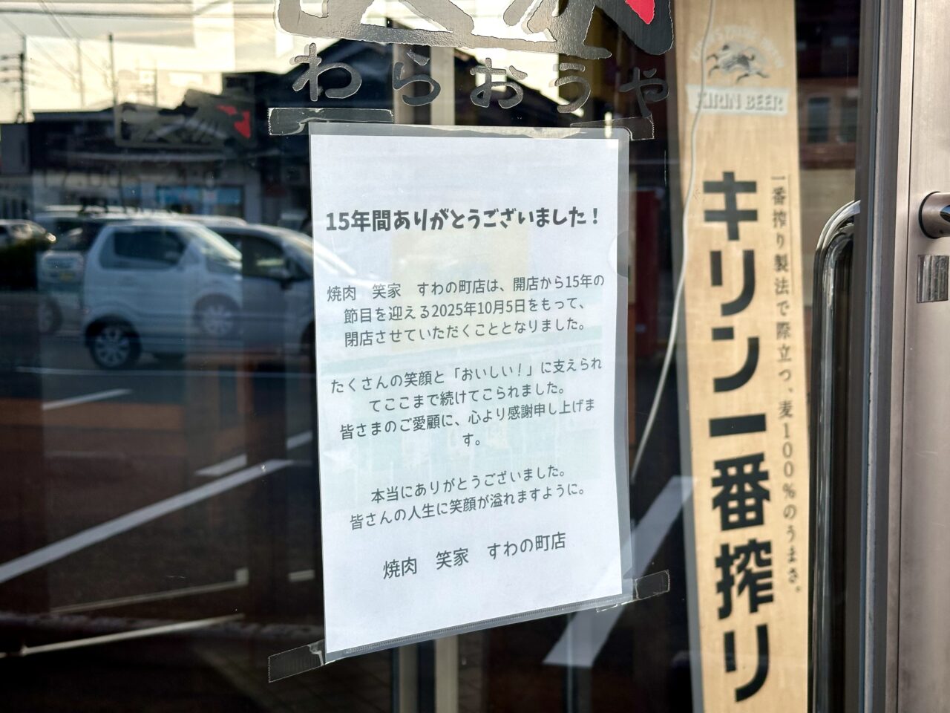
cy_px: 356
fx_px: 1317
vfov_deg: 30.3
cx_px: 475
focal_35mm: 48
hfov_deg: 39.7
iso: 64
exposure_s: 1/734
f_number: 1.78
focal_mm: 6.86
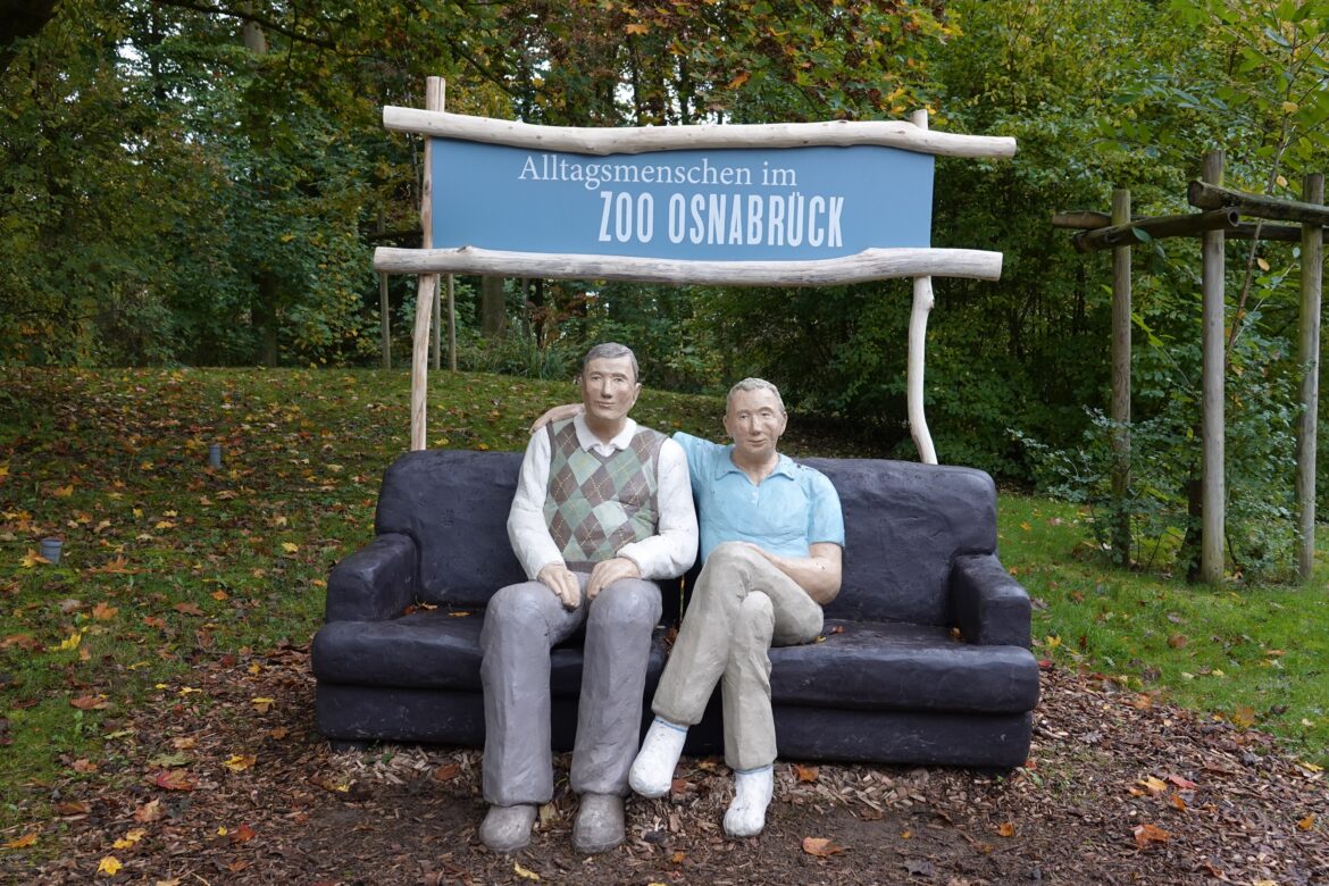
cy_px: 443
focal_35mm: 32
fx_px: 1181
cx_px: 664
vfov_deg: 41.1
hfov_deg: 58.7
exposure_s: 1/60
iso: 100
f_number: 2.8
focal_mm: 11.77
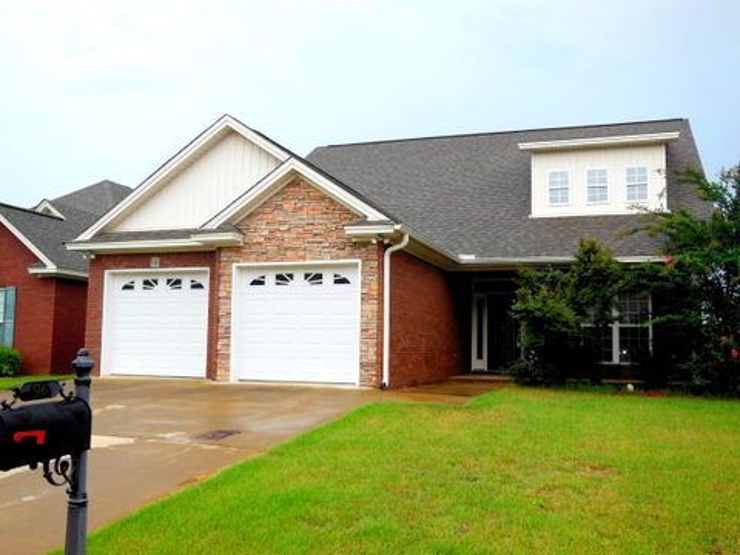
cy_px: 278
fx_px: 727
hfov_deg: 54.0
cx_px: 370
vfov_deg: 41.8
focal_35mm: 34
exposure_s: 1/100
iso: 125
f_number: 3.9
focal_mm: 6
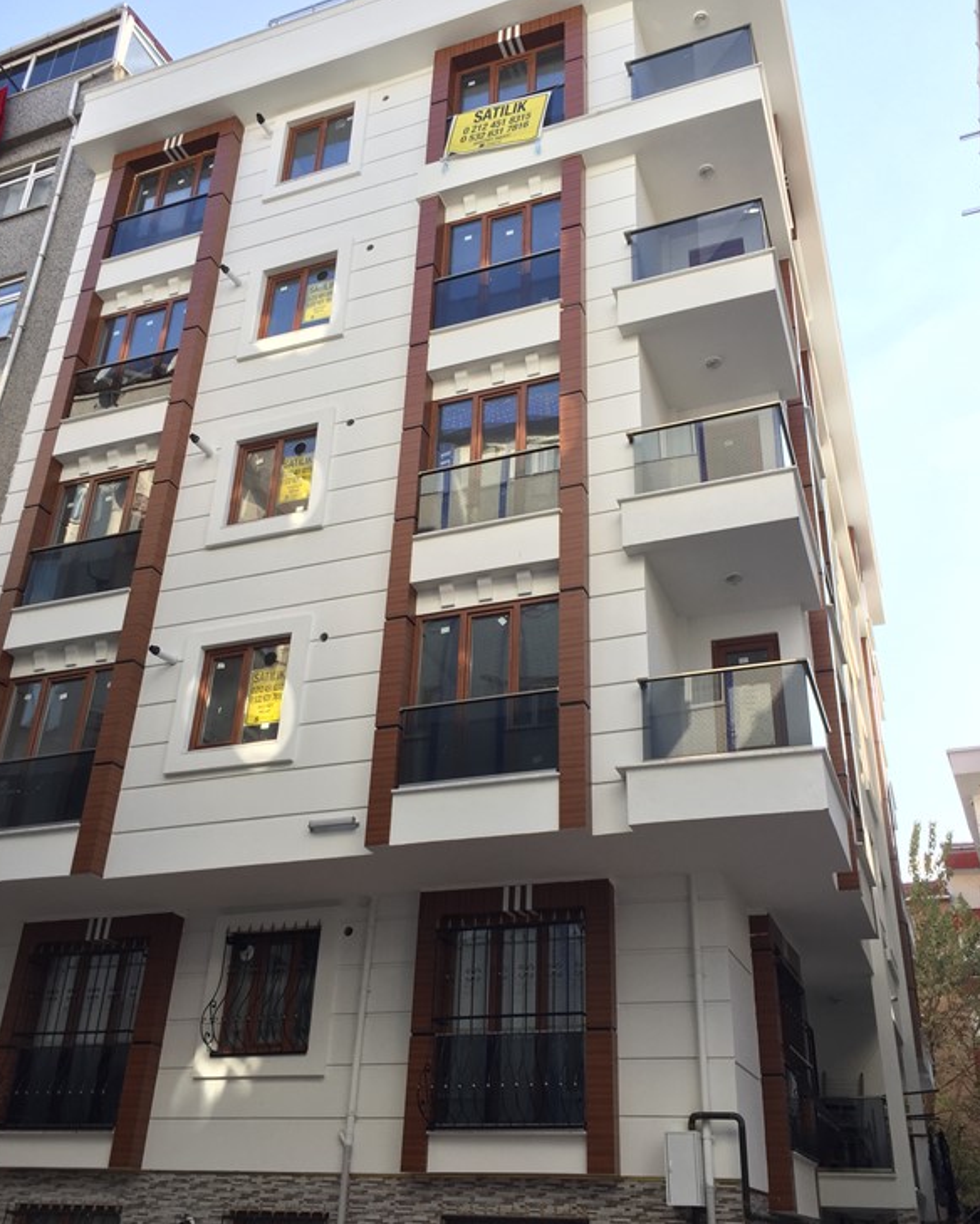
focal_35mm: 31
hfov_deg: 47.1
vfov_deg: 57.2
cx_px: 492
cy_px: 637
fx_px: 1124
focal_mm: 4.15
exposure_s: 1/476
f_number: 2.2
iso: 32
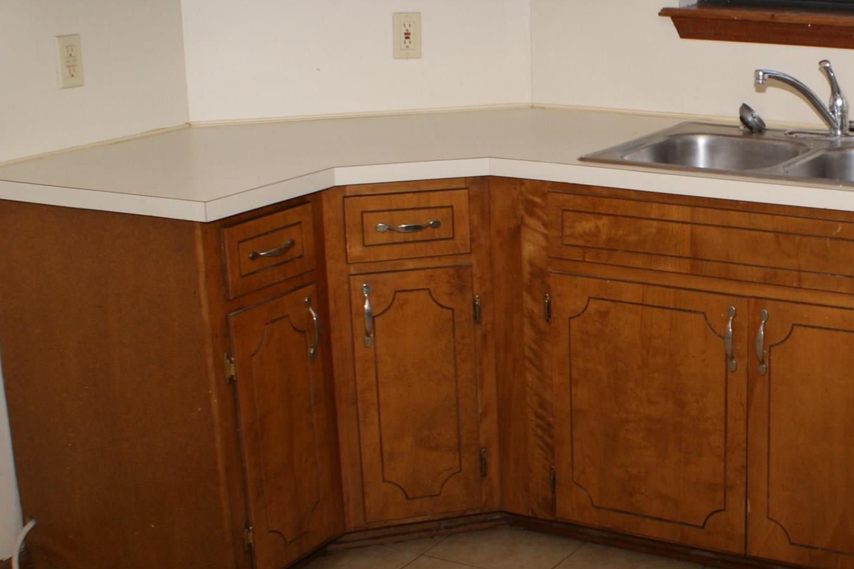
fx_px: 1423
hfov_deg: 31.5
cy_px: 293
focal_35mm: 60
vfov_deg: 22.6
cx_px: 800
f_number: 5
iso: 200
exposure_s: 1/60
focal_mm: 18
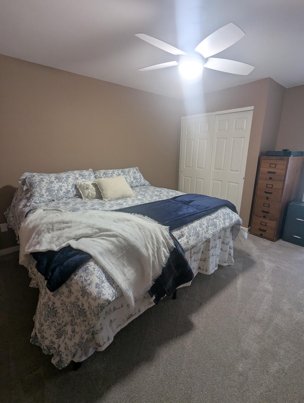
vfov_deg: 94.4
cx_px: 152
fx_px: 187
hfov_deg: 78.2
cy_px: 202
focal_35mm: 16
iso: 85
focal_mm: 2.35
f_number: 2.2
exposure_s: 1/30.9
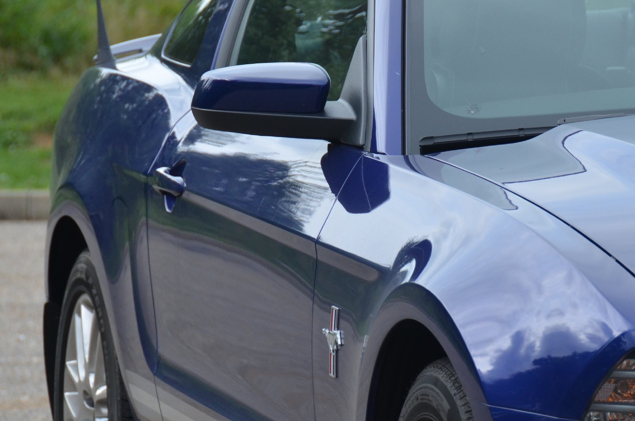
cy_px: 210
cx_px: 383
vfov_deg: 3.8
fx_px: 6319
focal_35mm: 359
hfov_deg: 5.8
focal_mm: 150
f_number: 5.6
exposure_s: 1/1000
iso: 800
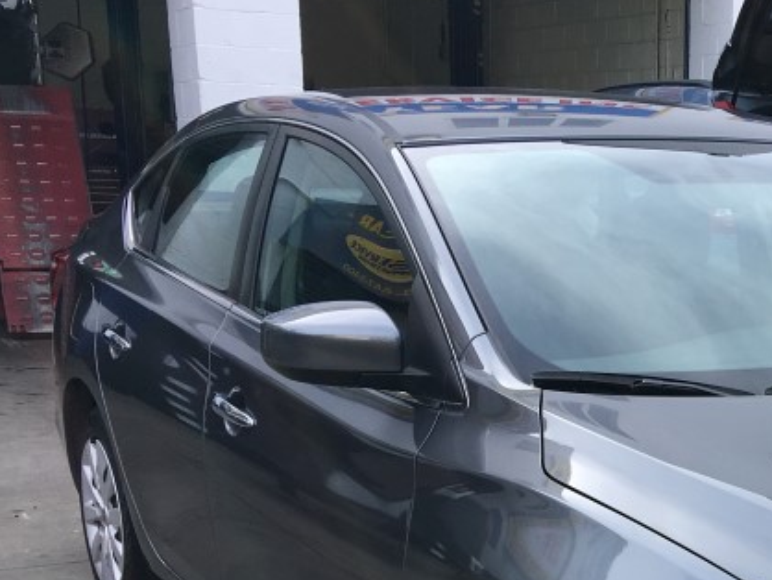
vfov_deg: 19.9
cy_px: 630
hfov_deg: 26.0
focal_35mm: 71
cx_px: 766
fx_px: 1584
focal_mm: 4.15
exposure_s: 1/615
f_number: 2.2
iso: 25
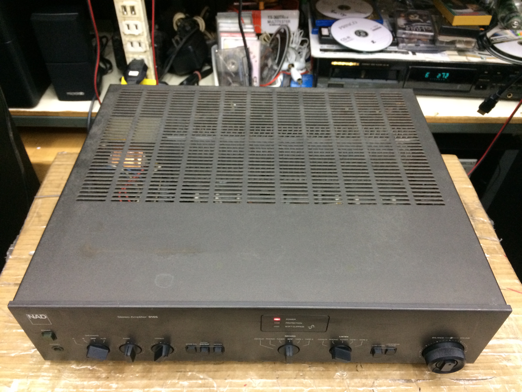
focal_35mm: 29
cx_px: 261
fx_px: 437
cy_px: 196
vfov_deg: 48.2
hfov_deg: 61.7
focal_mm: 4.15
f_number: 2.2
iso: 320
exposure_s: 1/33
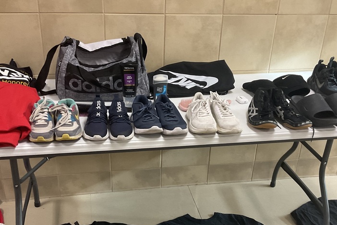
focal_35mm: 44
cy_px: 146
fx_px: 412
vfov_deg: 30.3
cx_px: 177
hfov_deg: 44.5
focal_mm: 3
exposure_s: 1/60
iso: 125
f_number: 1.8
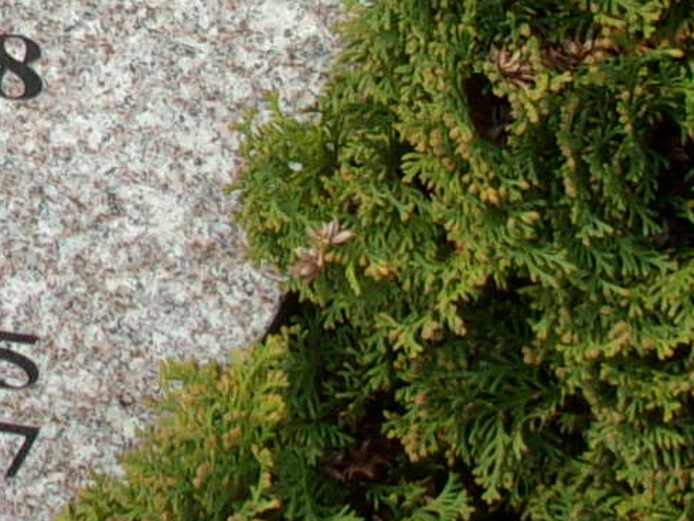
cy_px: -235
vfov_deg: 9.8
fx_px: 2969
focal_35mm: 148
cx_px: -518
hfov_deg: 12.3
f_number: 3.9
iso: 80
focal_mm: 5.1
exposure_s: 1/280
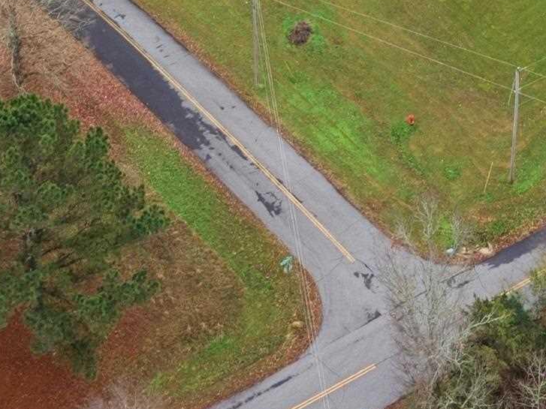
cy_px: -344
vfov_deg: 13.3
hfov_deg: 19.5
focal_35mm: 99
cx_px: 484
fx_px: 1561
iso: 210
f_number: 1.8
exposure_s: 1/1500
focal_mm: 8.7
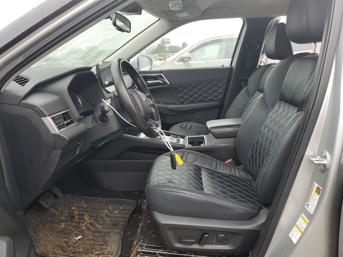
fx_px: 258
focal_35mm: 26
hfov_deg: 67.3
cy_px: 128
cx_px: 172
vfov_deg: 53.1
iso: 50
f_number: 1.5
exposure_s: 1/208
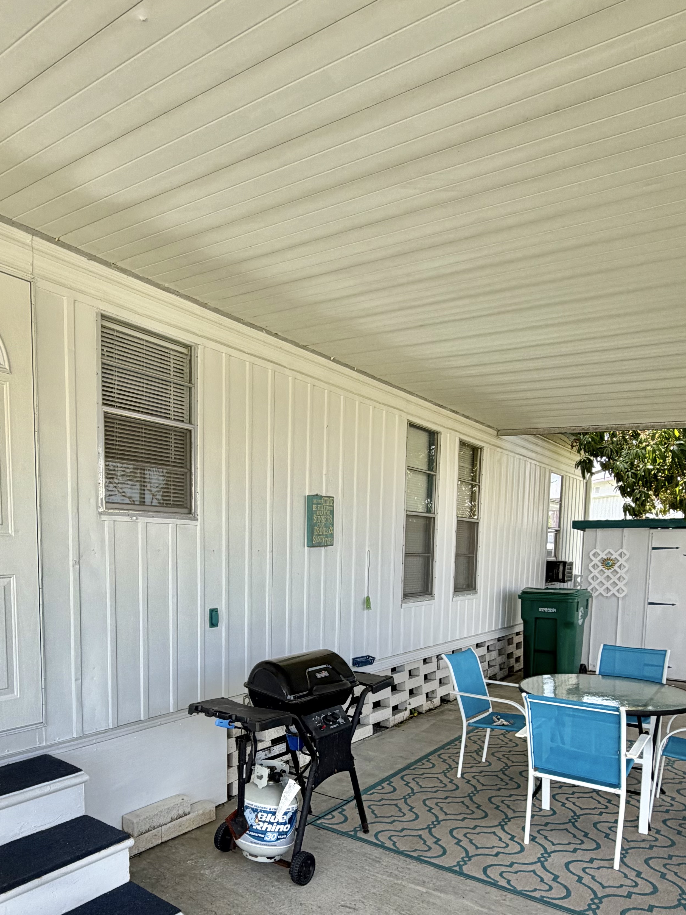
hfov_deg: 56.3
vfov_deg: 69.5
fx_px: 634
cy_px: 613
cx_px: 268
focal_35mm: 24
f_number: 2.2
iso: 40
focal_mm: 2.22
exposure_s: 1/235
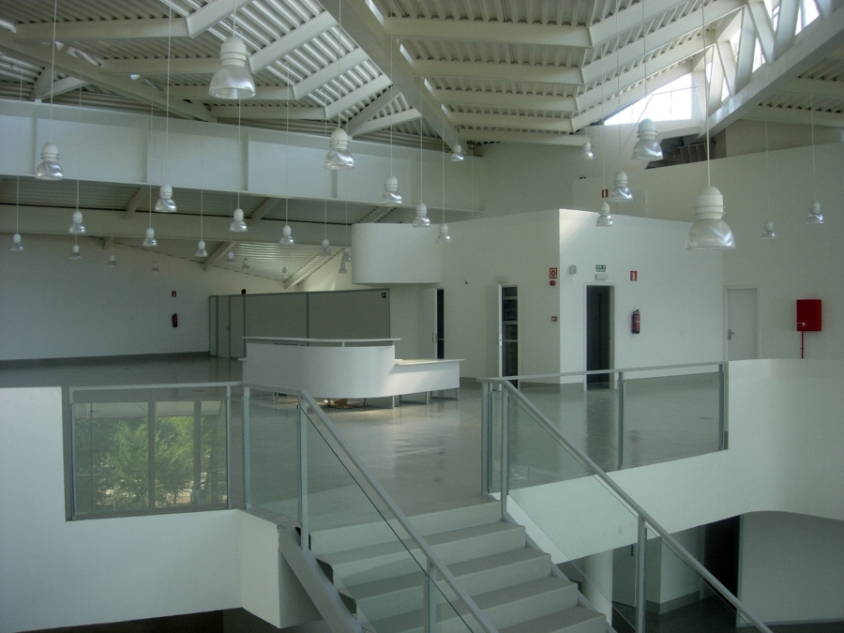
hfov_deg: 49.0
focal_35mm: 38
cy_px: 316
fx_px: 927
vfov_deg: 37.7
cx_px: 422
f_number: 2.8
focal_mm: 7.8
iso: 64
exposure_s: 1/111
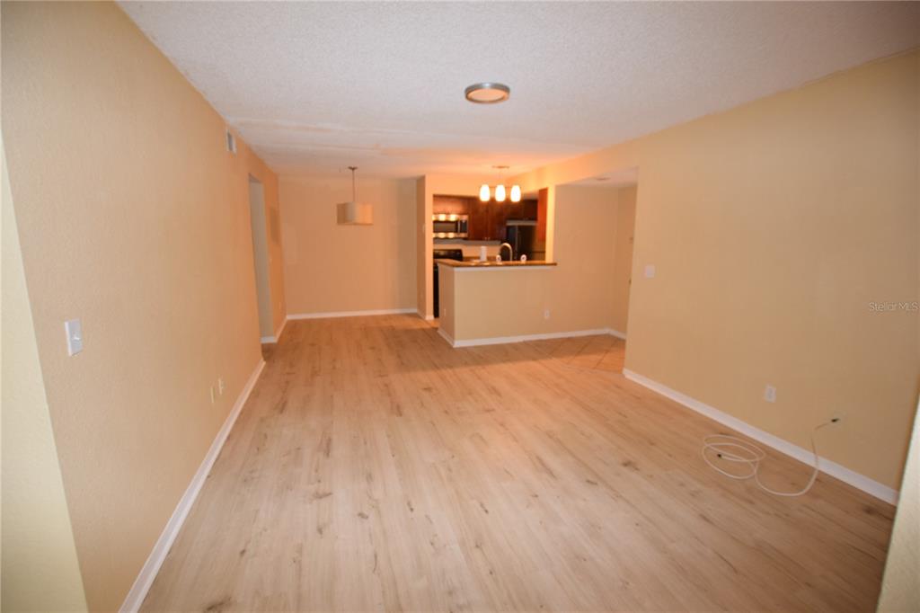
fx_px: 383
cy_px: 306
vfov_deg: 77.3
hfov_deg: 100.4
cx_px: 460
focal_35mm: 15
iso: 800
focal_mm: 10
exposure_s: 1/60
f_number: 4
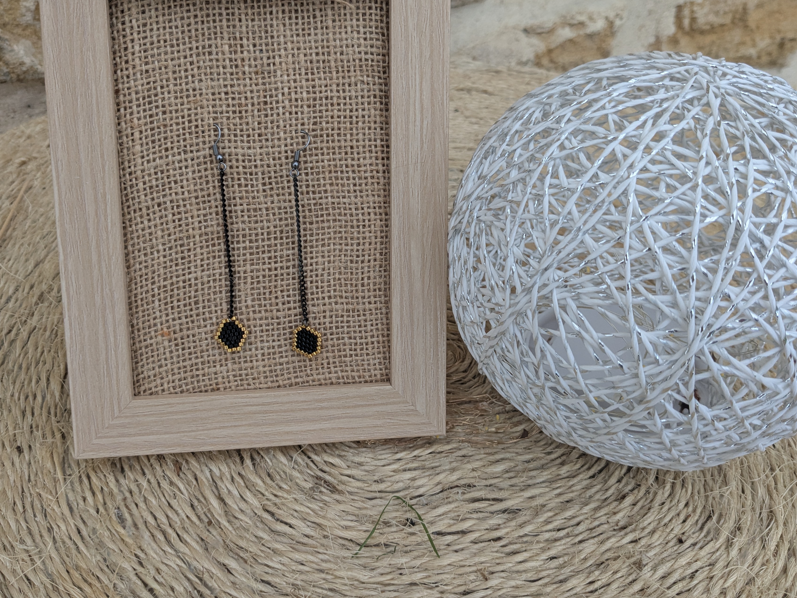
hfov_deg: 56.8
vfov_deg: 44.1
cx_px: 390
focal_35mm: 32
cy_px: 262
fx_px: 737
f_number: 1.73
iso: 105
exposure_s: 1/99.9
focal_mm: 4.38
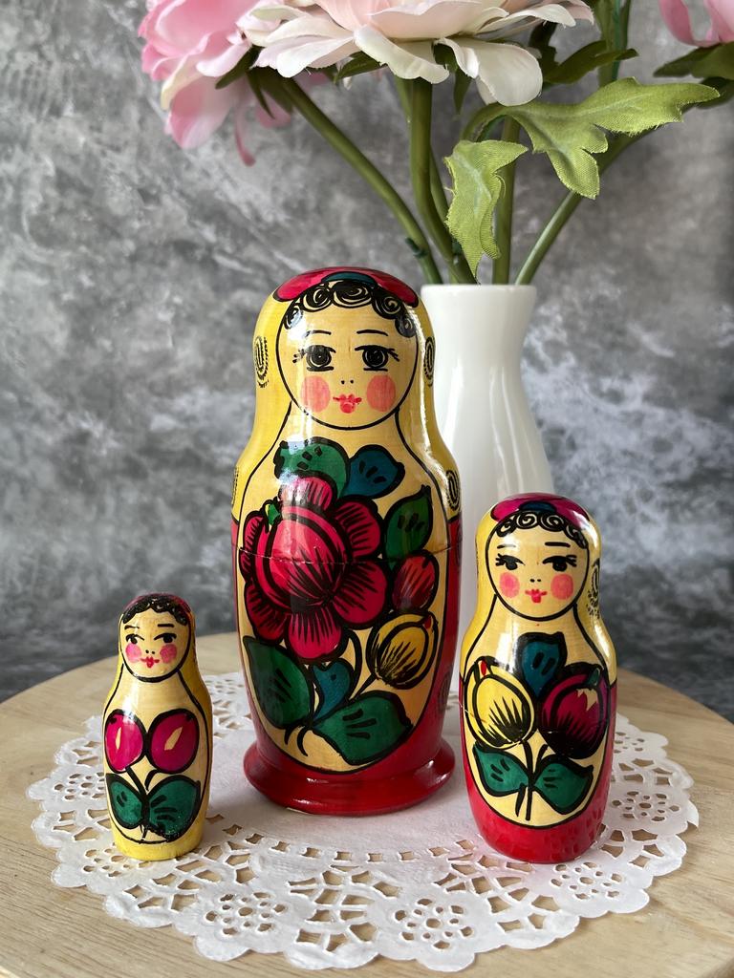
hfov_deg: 54.9
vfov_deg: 69.4
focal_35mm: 25
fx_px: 707
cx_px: 367
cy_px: 489
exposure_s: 1/121
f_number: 1.6
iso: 80
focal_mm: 5.1
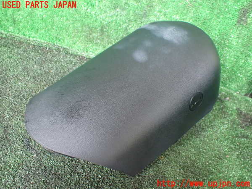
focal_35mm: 30
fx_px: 218
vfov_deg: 46.8
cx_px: 126
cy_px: 94
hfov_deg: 60.0
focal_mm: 5.4
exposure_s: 1/60
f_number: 2.3
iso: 800
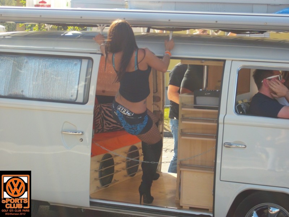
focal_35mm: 102
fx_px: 852
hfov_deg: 19.3
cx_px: 144
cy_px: 108
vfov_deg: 14.5
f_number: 5.3
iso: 85
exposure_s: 1/125
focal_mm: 17.1
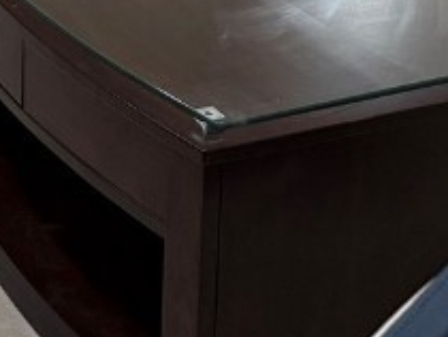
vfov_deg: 11.1
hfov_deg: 14.8
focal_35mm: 117
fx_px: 1516
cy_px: -403
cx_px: -337
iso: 200
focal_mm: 6.76
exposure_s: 1/120
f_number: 1.78
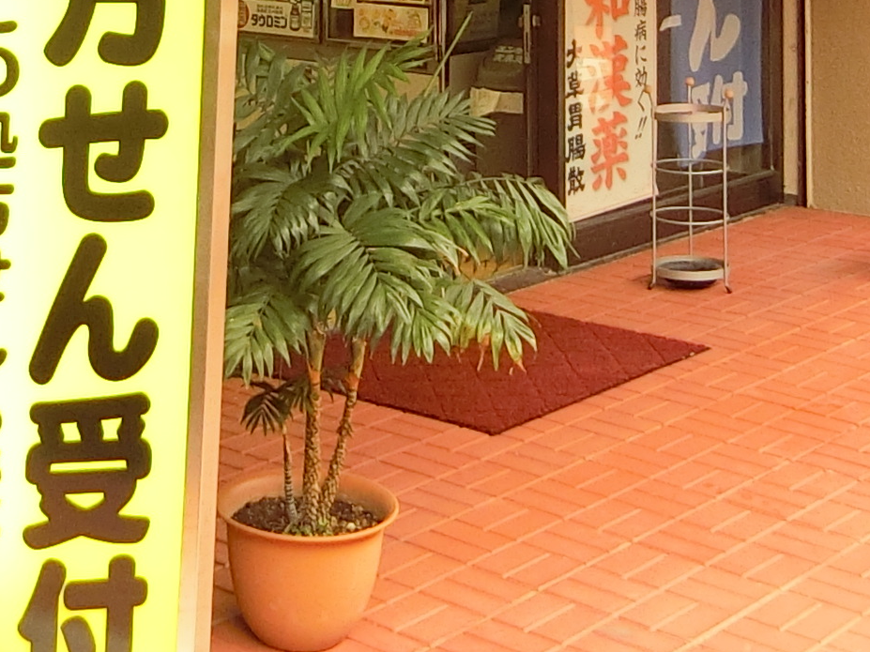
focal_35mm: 82
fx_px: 2061
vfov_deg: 16.5
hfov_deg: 23.8
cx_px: 357
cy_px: -311
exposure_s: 1/125
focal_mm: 4.06
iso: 200
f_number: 2.7
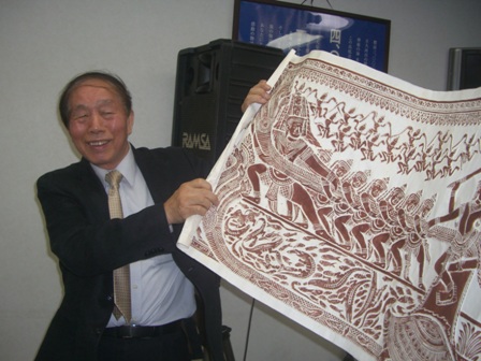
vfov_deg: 37.7
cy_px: 180
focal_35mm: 38
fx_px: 528
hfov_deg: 49.0
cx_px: 240
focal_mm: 7.9
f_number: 2.8
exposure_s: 1/60
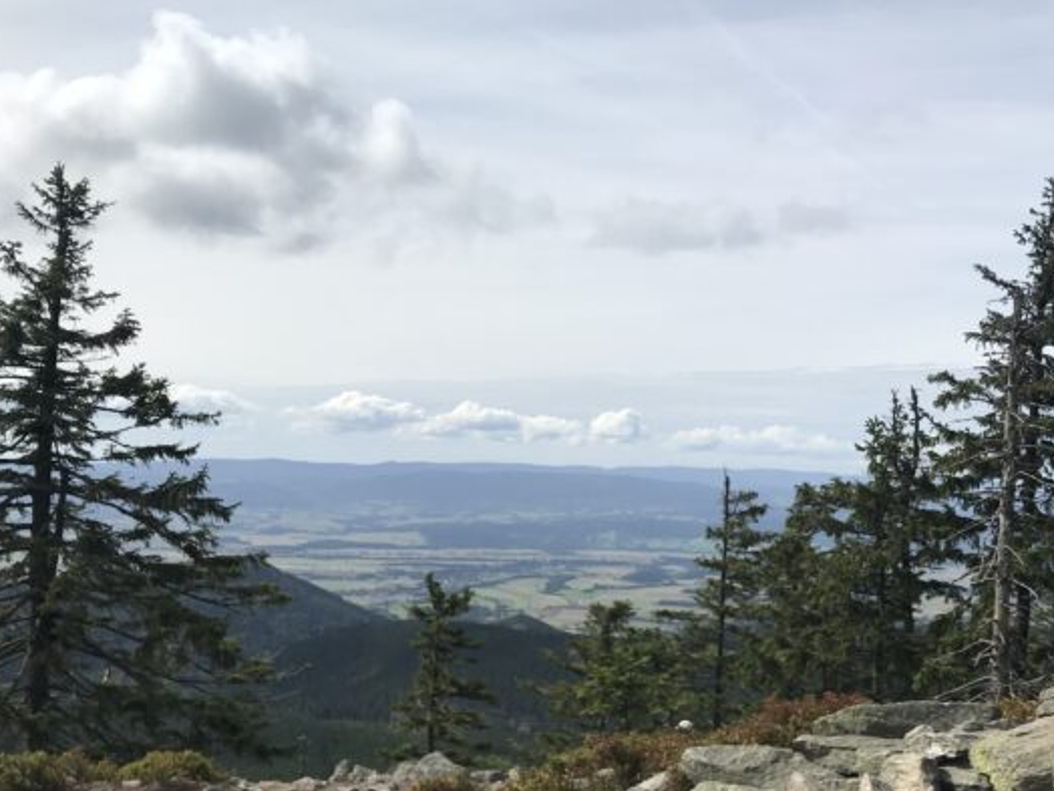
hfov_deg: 45.7
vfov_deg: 35.0
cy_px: 479
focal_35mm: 41
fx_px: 1248
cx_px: 581
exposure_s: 1/4000
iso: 20
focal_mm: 3.99
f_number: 1.8
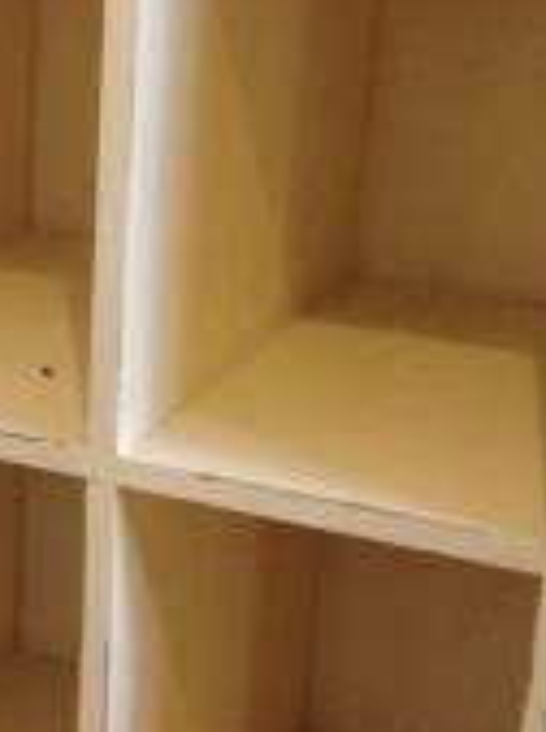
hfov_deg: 15.2
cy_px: 572
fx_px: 1984
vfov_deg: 20.7
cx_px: -74
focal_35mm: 94
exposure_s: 1/17
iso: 400
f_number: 2.4
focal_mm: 4.12
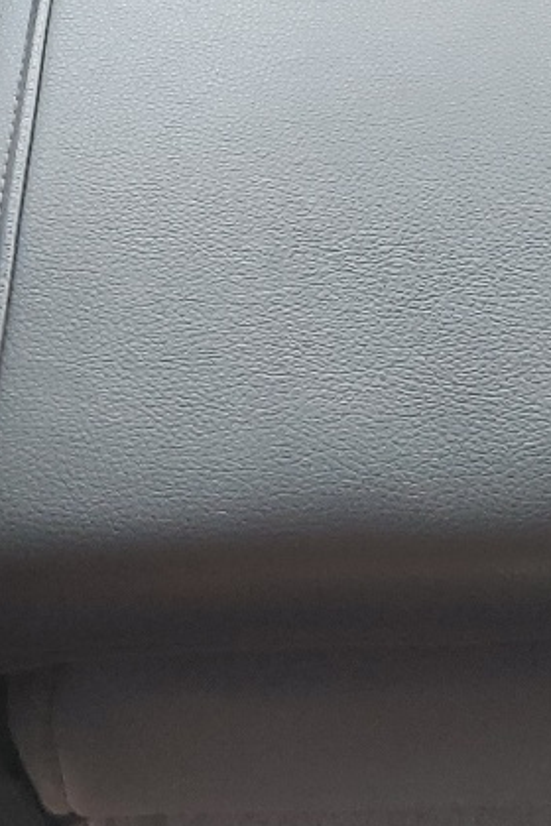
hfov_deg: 13.3
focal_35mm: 103
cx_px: 358
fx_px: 2365
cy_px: -315
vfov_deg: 18.2
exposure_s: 1/120
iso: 58
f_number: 1.5
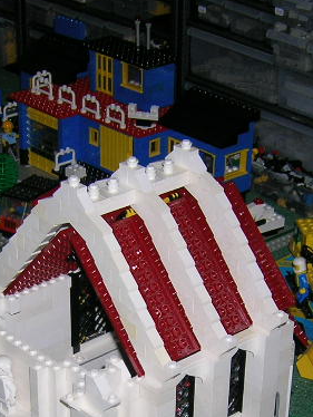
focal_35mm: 93
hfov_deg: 15.9
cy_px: 349
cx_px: 155
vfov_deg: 20.8
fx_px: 1120
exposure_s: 1/60.1
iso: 50
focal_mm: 5.7
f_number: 2.9
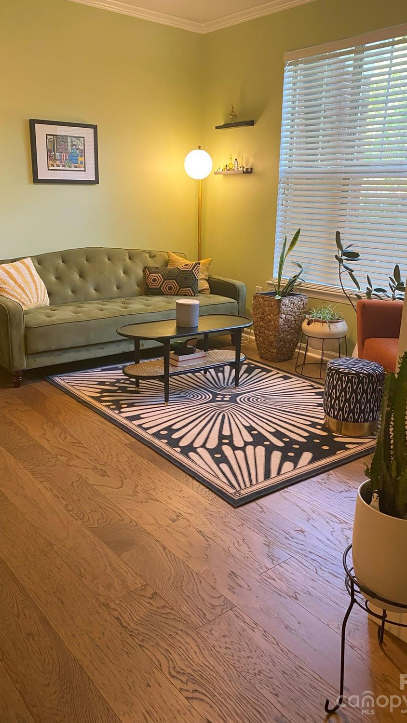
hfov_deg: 40.2
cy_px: 355
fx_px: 556
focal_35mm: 29
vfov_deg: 66.1
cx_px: 212
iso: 250
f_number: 1.8
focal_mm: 4.25
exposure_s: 1/60
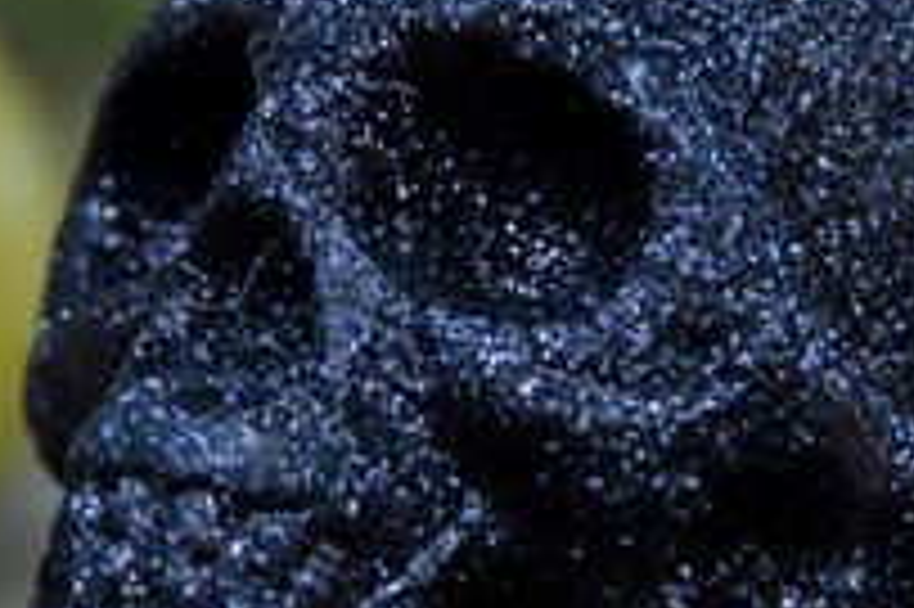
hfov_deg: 8.7
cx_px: 423
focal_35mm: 237
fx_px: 6012
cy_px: 315
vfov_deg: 5.8
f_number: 5
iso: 200
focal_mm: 80
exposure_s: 1/6
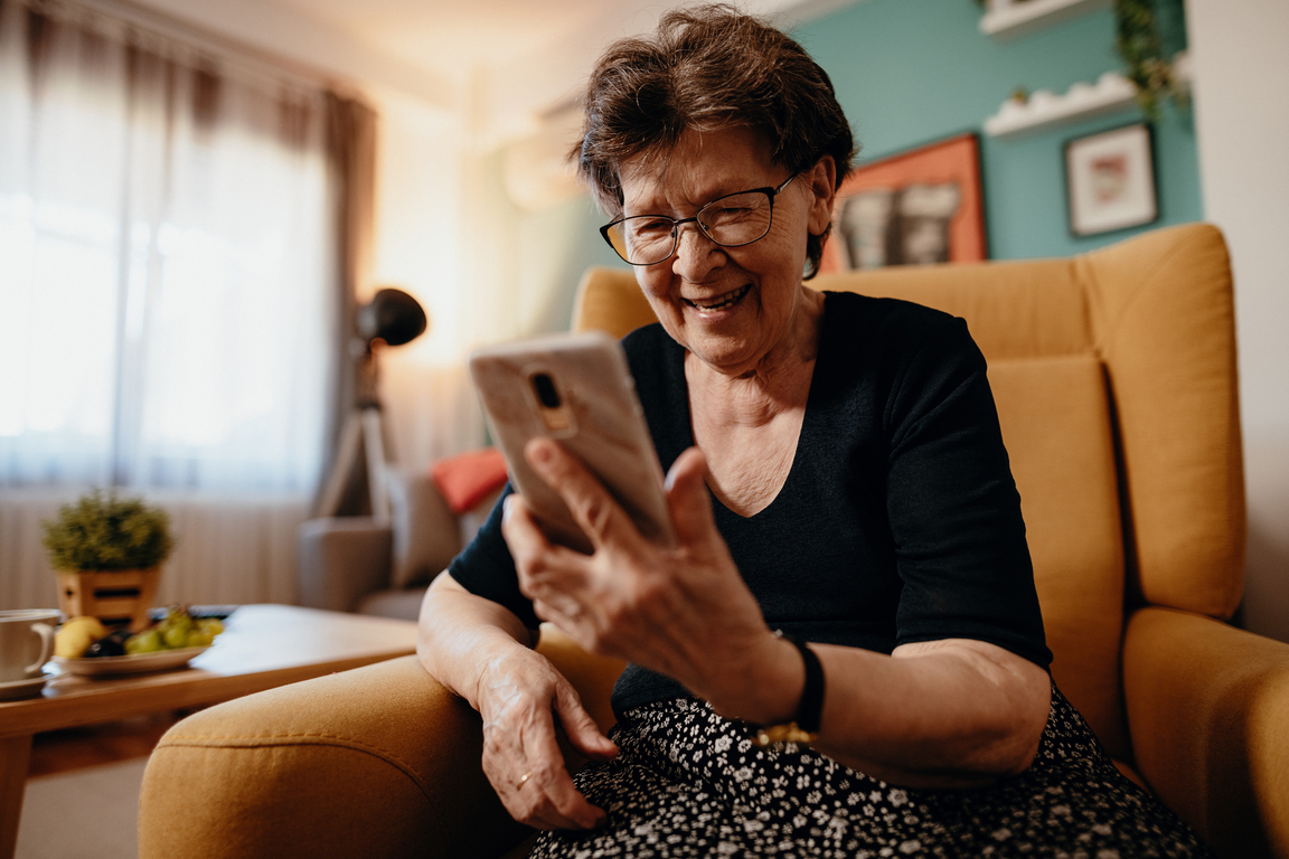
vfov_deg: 51.3
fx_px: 895
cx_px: 666
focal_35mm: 25
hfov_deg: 71.5
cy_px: 419
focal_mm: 24
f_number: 1.8
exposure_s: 1/100
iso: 320
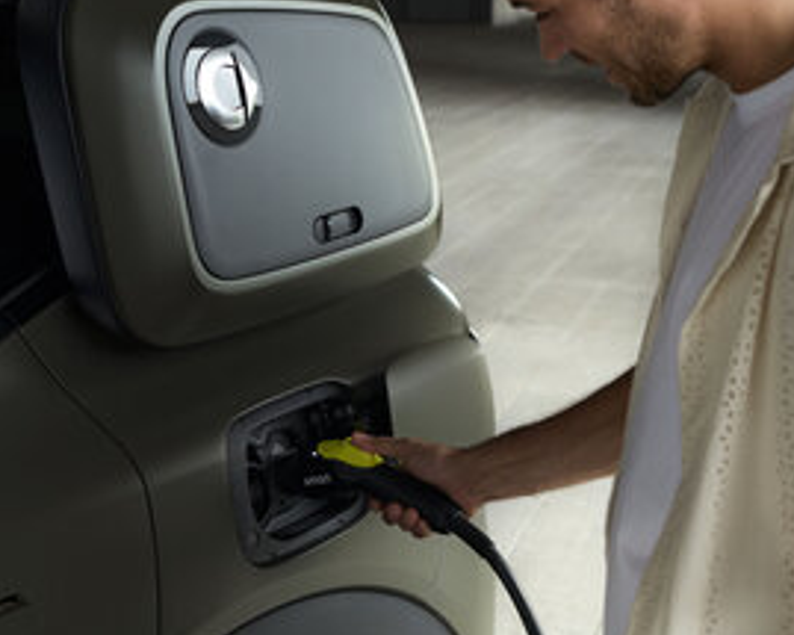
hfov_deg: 28.3
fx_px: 1574
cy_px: 335
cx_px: 351
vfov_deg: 22.8
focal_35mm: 67
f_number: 5
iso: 1600
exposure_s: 1/250
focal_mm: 48
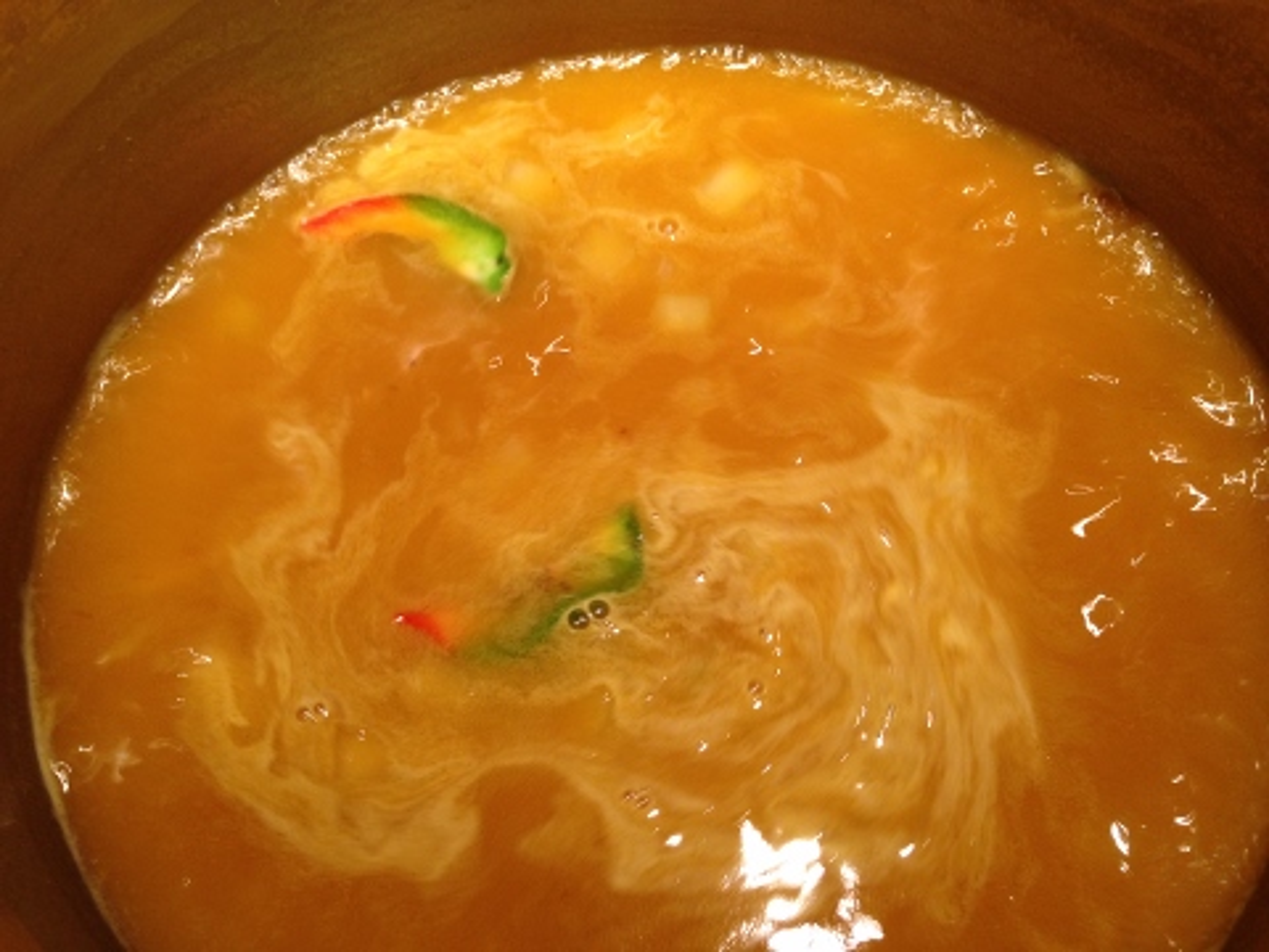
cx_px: 634
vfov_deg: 42.9
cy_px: 476
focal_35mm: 33
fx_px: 1210
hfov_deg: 55.4
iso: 64
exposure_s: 1/20
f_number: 2.4
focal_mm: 4.12
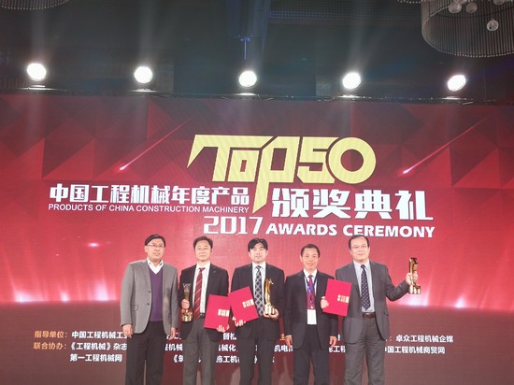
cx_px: 257
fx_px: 564
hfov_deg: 49.0
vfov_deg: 37.7
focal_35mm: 38
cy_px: 192
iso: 160
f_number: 2.2
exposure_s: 1/50
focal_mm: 3.95
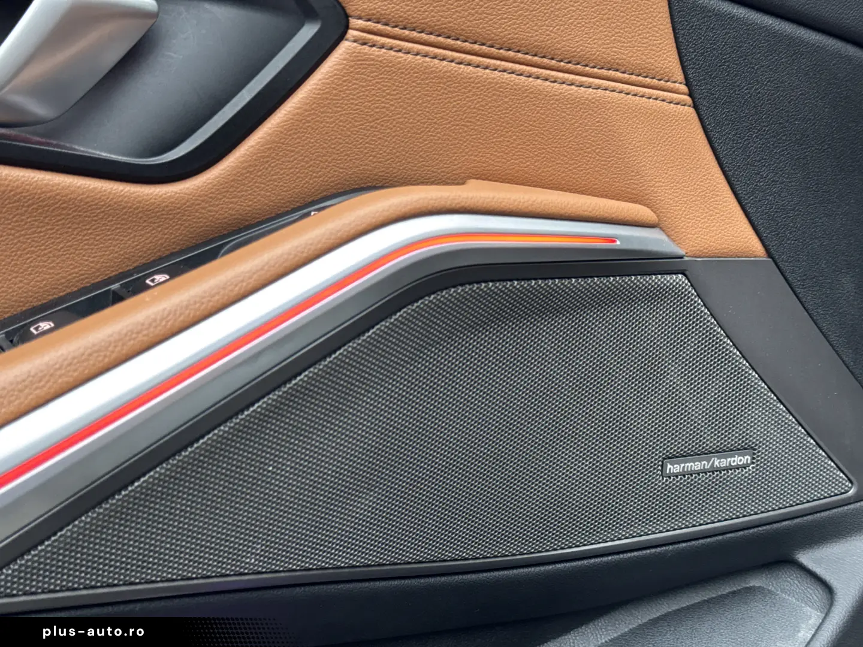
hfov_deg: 39.7
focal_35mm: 48
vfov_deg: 30.3
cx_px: 432
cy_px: 324
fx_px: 1197
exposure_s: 1/19
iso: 800
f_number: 1.78
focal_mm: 6.76
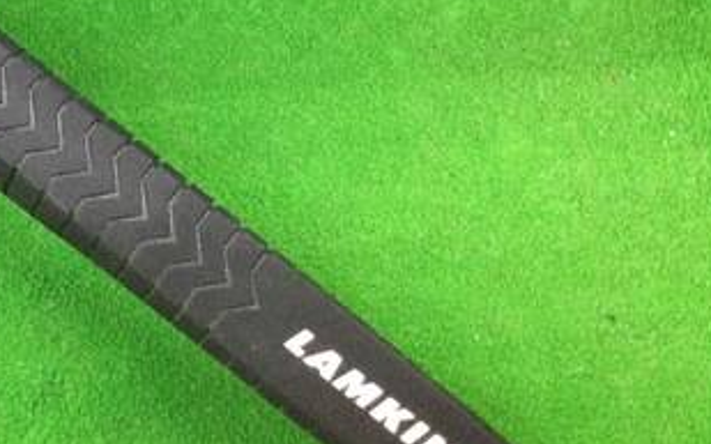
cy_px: 122
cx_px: 7
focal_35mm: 68
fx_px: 1317
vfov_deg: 19.0
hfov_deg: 28.4
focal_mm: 3.3
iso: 200
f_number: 2.4
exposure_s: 1/30
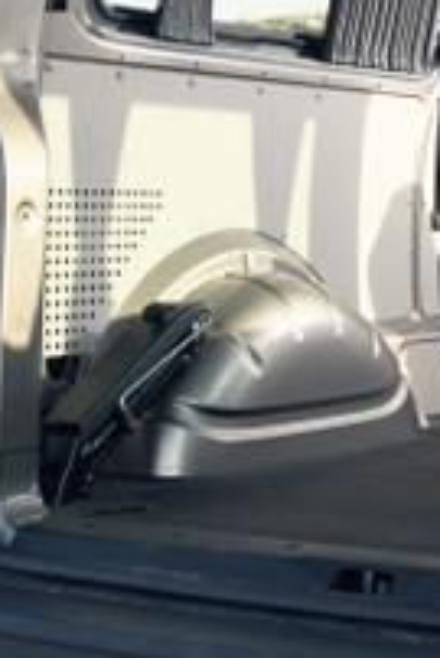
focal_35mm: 104
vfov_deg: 18.9
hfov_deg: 13.0
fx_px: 1903
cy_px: -46
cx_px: 433
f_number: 7.1
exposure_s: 1/60
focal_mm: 35
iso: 80
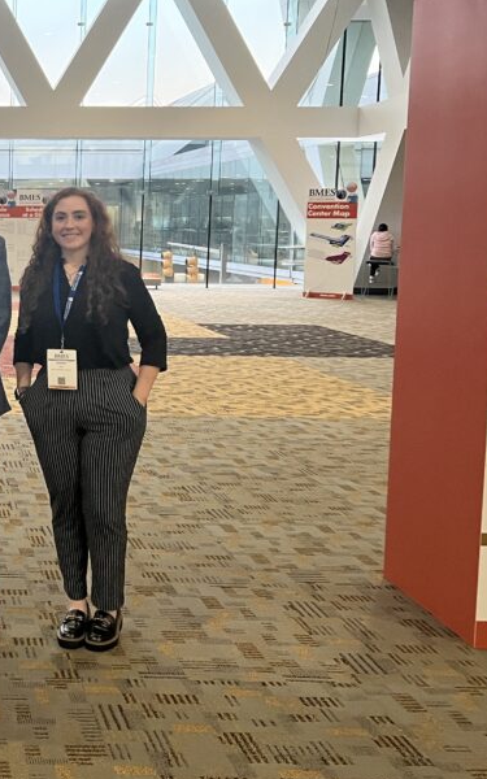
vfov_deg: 42.5
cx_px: -96
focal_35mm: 47
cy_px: 327
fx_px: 998
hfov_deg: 24.8
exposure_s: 1/60
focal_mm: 5.7
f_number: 1.5
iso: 250
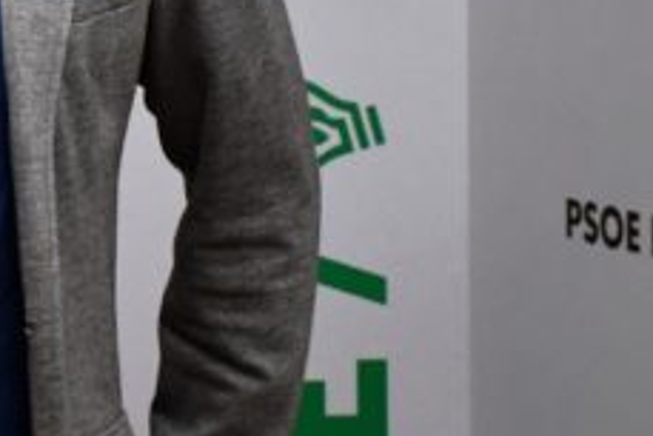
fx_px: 3830
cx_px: -168
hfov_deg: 9.6
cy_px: -174
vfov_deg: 6.5
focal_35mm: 211
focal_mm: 42
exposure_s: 1/400
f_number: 10
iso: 2500
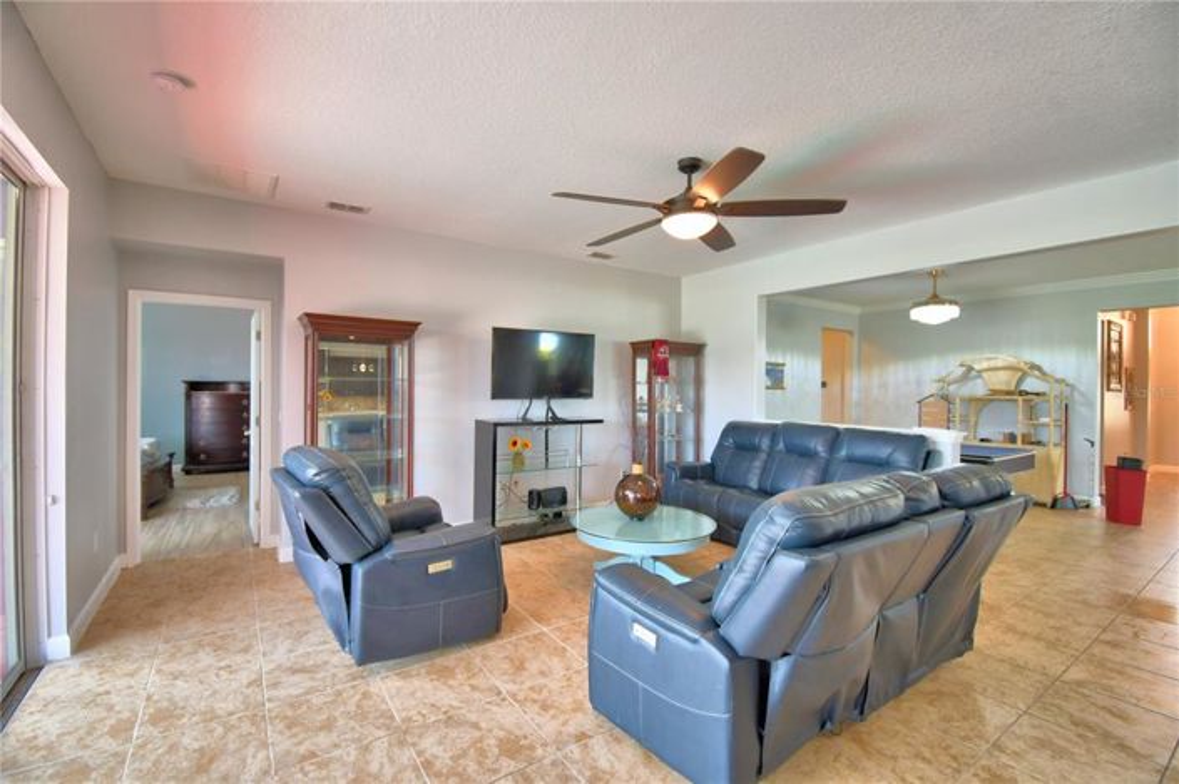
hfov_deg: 100.4
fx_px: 491
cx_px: 590
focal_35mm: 15
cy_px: 392
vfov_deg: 77.2
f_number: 4.5
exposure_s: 1/30
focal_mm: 10
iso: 400
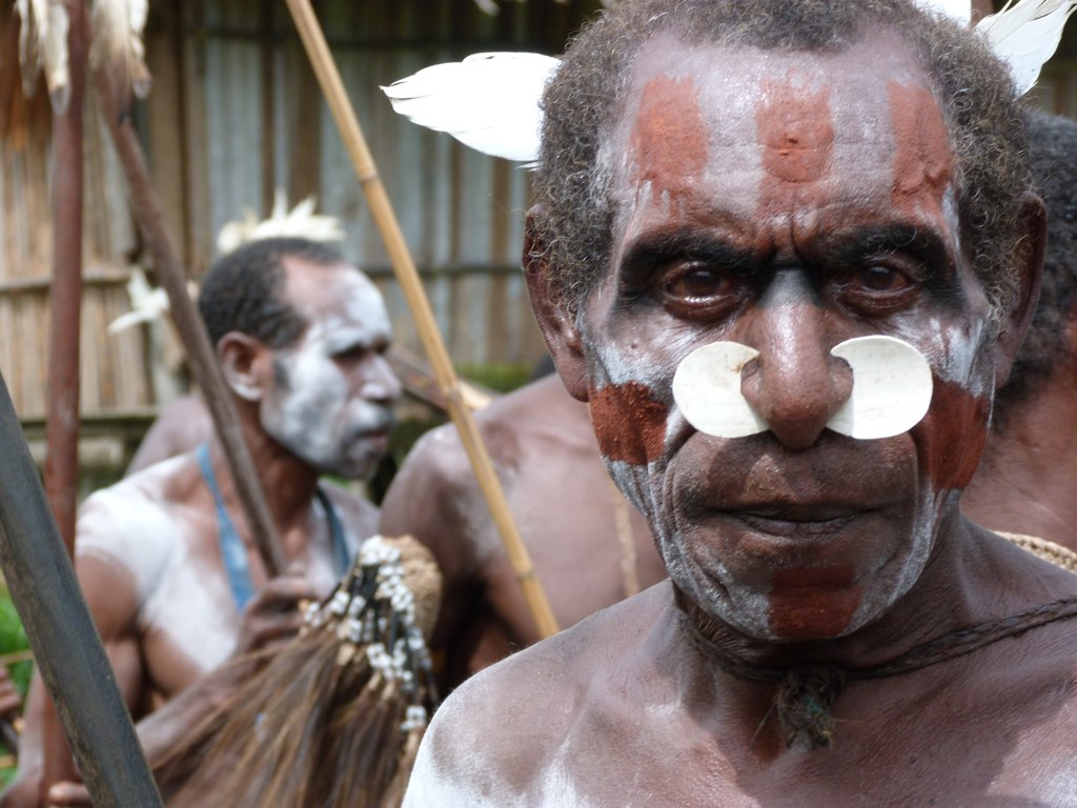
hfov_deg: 14.2
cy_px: 404
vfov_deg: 10.7
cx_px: 538
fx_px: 4325
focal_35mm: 139
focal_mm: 25
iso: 100
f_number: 4
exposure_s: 1/320
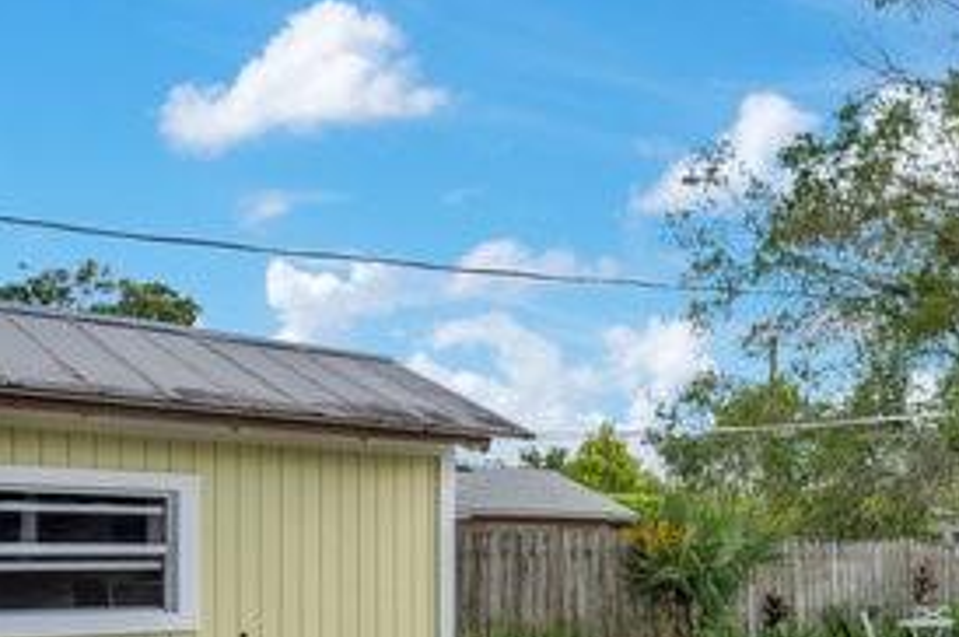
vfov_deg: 33.7
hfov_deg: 40.4
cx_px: 1068
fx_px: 1011
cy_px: 527
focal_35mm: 38
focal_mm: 16
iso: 100
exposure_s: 1/200
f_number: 7.1
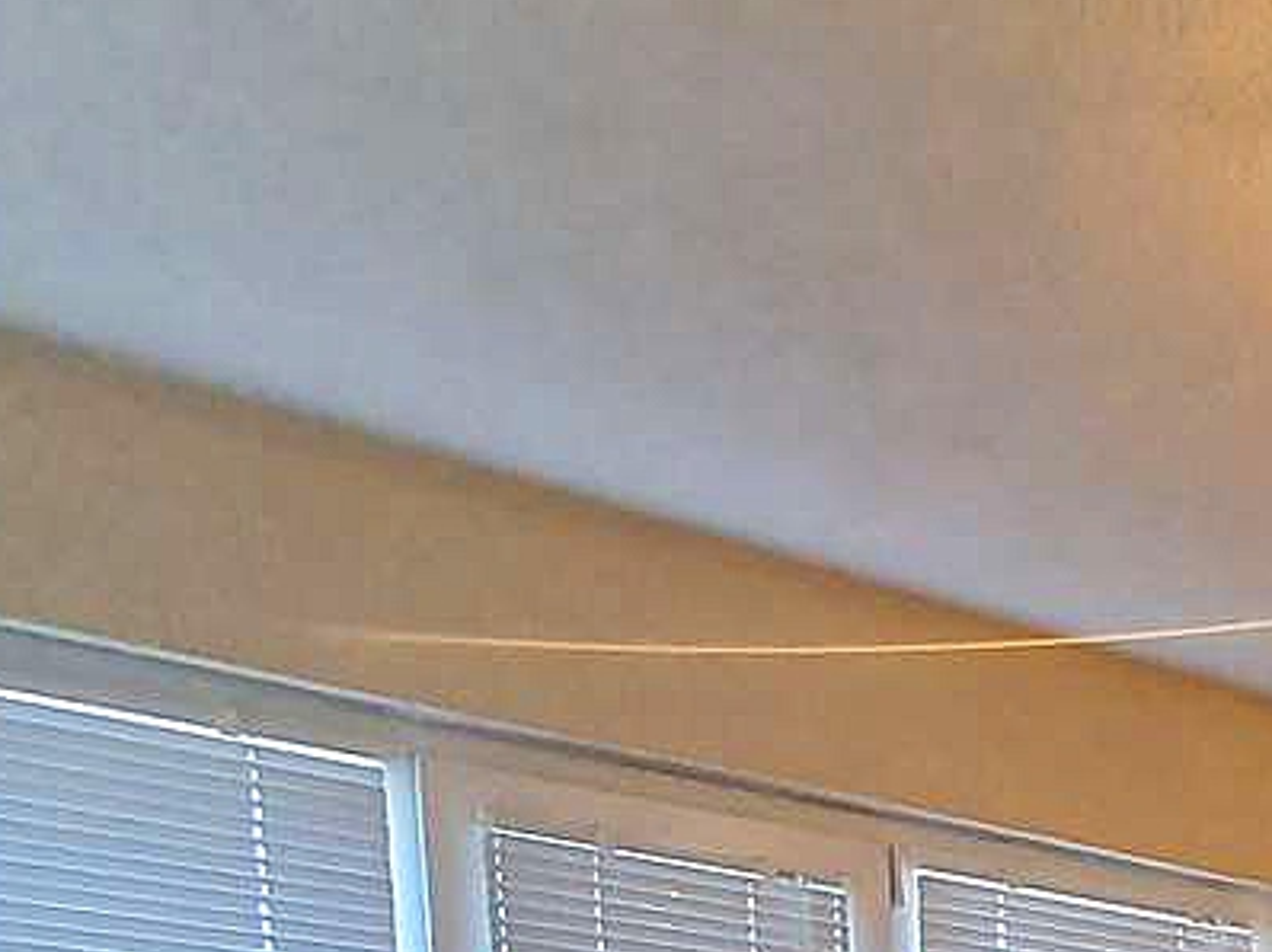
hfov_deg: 26.1
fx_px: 1799
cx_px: 1994
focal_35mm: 49
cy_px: 1567
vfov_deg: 22.2
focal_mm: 1.8
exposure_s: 1/50
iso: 320
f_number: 2.2
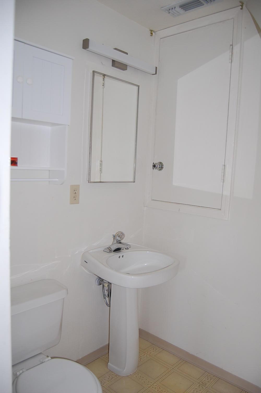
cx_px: 130
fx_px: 294
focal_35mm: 27
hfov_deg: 47.8
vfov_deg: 67.4
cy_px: 196
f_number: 3.5
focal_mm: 18
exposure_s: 1/60
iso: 400
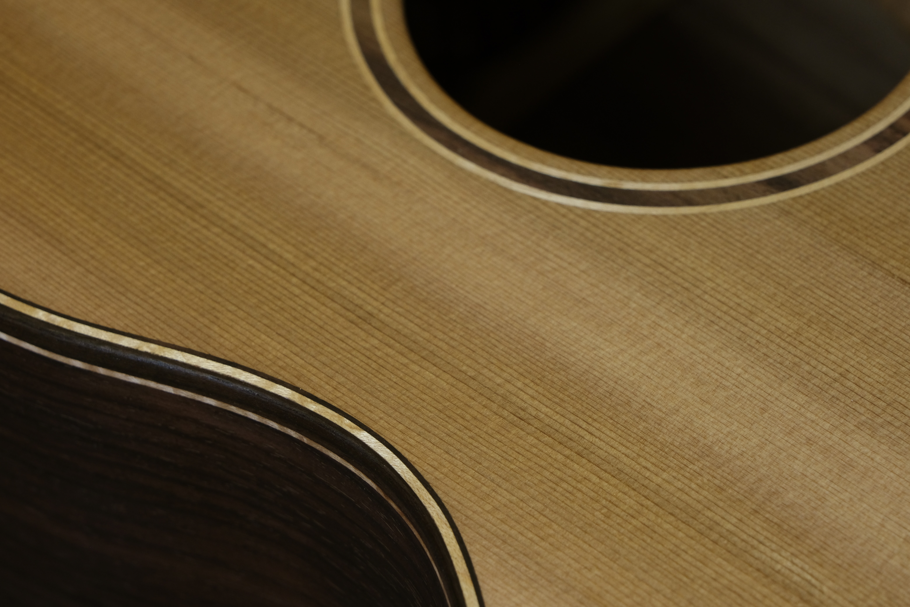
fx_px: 3033
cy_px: 304
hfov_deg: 17.1
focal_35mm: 120
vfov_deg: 11.4
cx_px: 455
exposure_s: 1/60
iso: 800
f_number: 8
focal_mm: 80
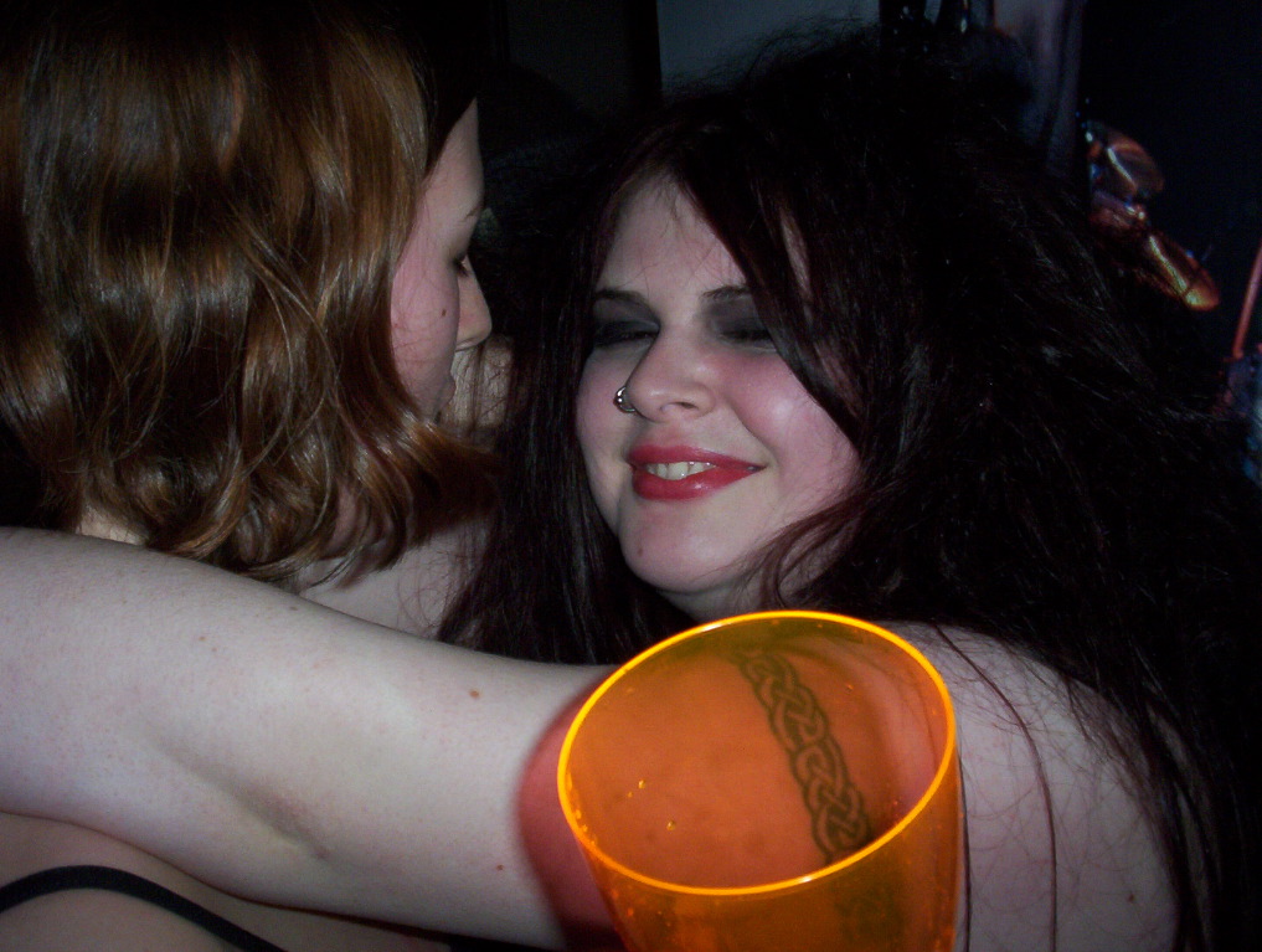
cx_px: 631
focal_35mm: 39
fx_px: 1425
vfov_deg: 36.9
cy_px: 476
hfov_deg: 47.8
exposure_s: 1/30
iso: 140
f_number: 4.5
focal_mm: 6
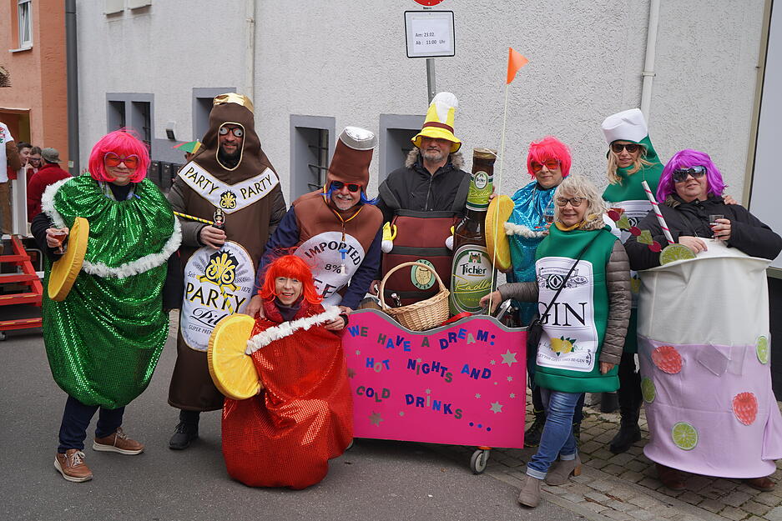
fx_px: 782
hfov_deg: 53.1
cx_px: 391
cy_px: 260
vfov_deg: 36.9
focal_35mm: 36
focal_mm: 36
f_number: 4
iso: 100
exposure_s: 1/200
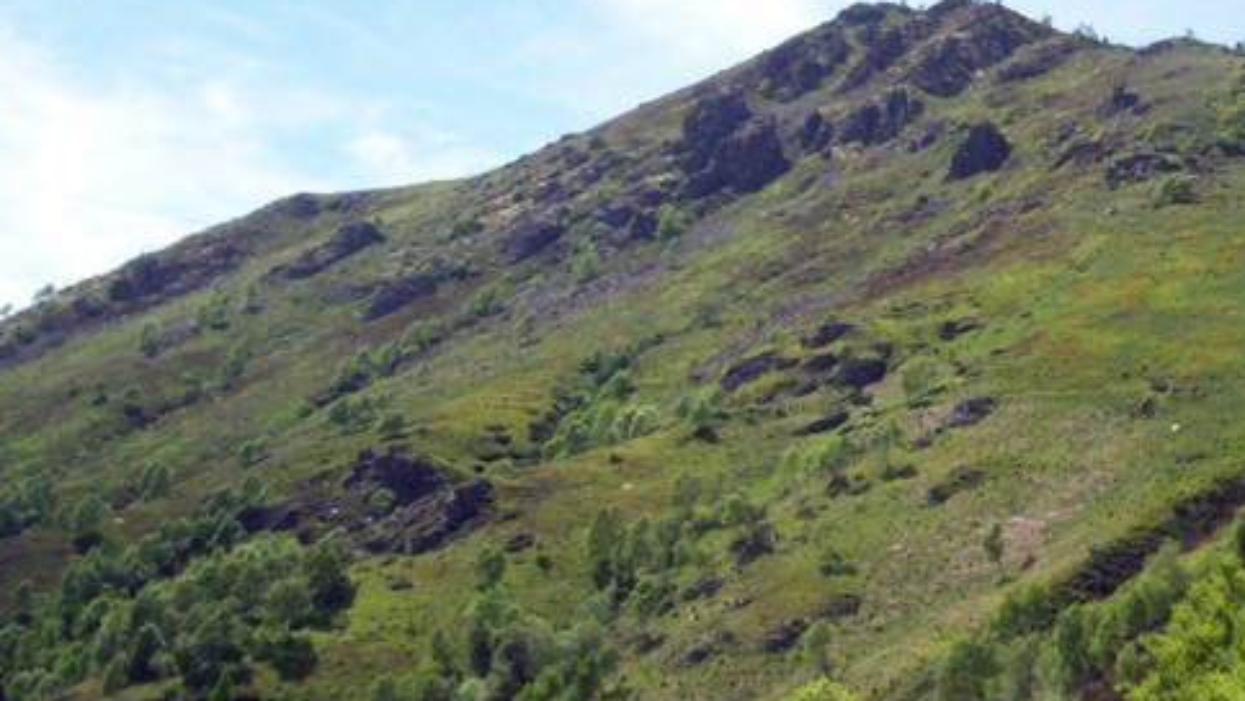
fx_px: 2146
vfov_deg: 18.5
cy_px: 263
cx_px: 1010
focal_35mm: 65
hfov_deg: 31.4
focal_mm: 5.9
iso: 100
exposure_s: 1/446
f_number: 4.5
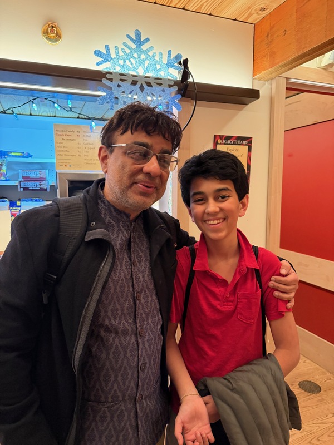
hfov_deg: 56.8
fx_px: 309
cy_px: 222
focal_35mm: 24
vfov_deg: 71.6
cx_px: 167
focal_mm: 6.76
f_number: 1.78
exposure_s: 1/39
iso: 640
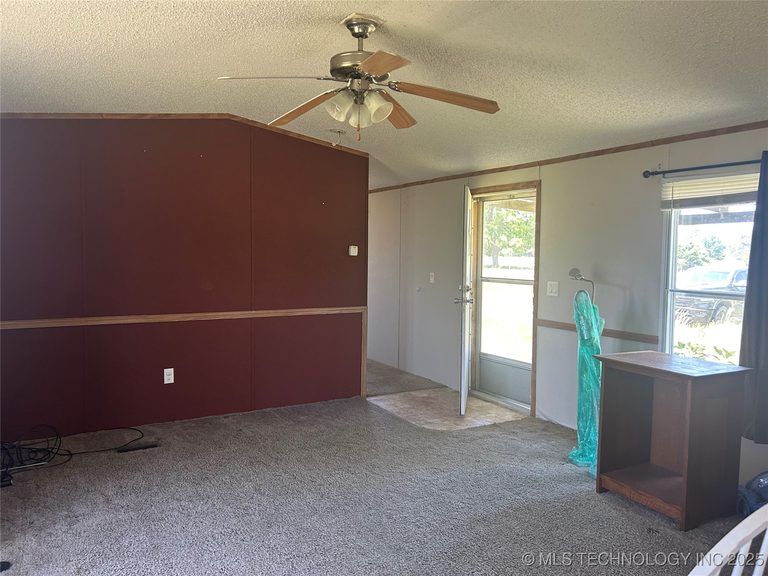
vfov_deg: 53.1
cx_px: 384
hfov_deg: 67.3
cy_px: 288
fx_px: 577
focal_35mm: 26
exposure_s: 1/121
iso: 125
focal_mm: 5.7
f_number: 1.5
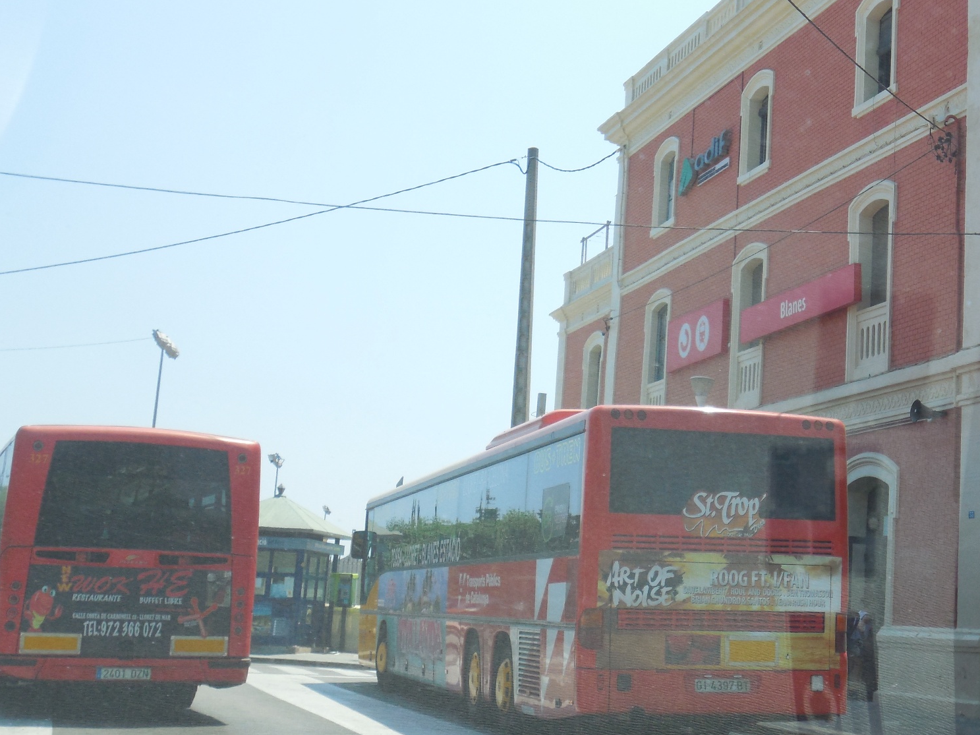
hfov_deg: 31.9
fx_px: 1698
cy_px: 293
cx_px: 656
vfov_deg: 24.4
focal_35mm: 60
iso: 125
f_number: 4.5
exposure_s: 1/500
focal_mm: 7.8
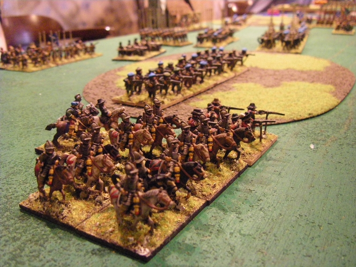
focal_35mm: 38
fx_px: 391
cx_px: 178
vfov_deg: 37.7
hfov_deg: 49.0
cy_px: 134
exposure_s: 1/8
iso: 800
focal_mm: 6.3
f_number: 3.5
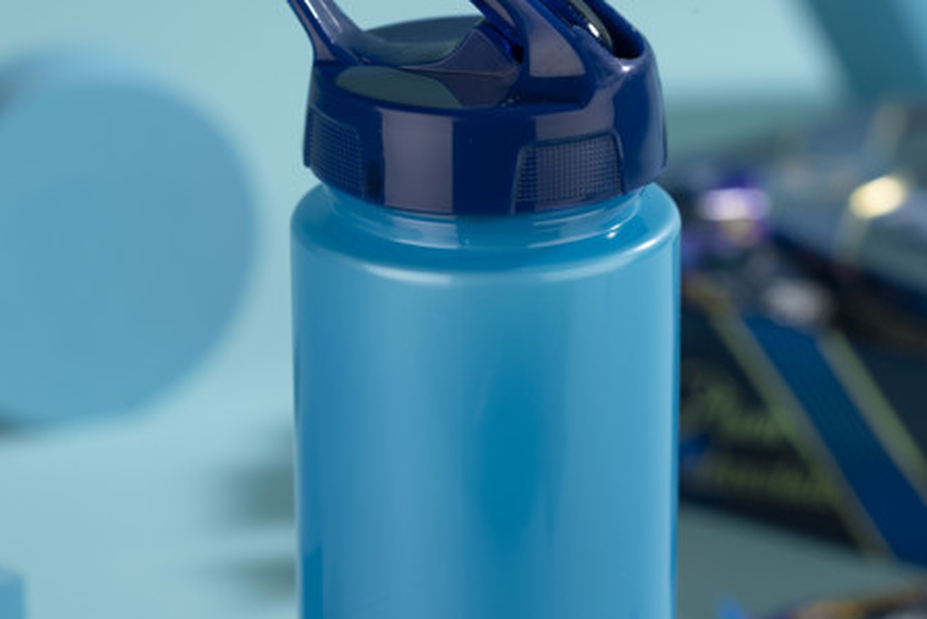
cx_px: 447
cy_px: 248
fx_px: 4379
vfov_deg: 8.1
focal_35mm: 170
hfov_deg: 12.1
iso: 100
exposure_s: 1/125
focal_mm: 85
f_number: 4.5
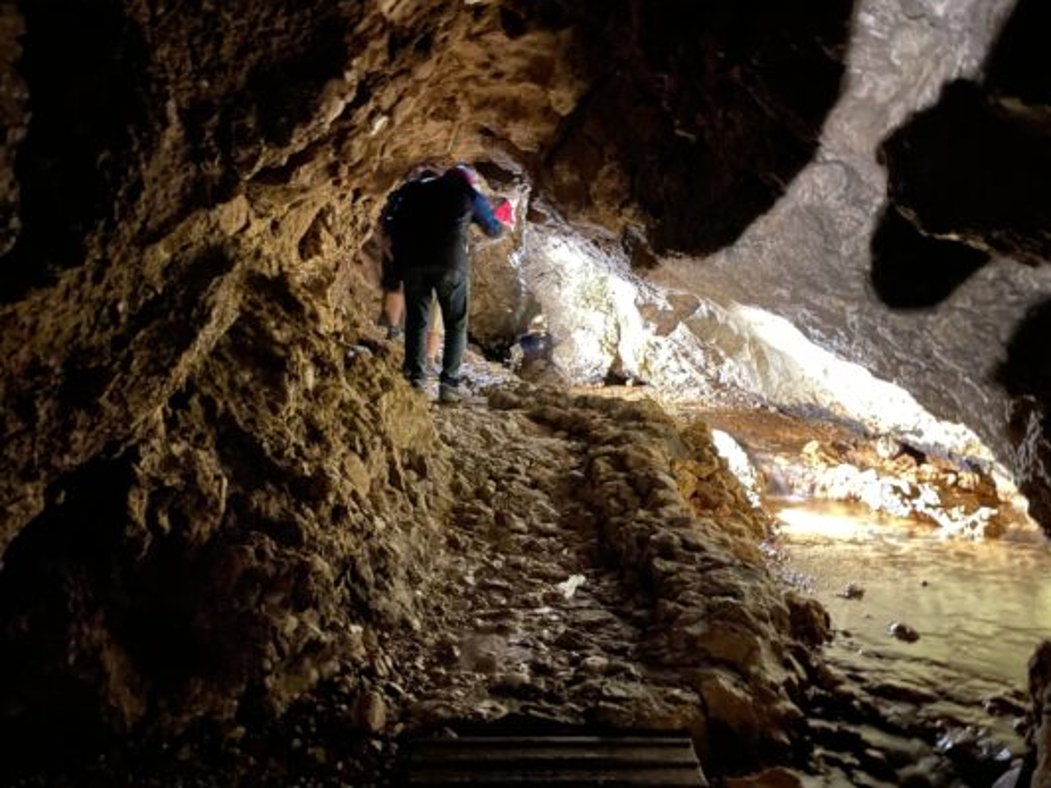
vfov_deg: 49.7
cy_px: 373
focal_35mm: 28
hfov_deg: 63.4
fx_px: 850
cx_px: 534
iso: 1000
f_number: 1.6
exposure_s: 1/2
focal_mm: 4.2
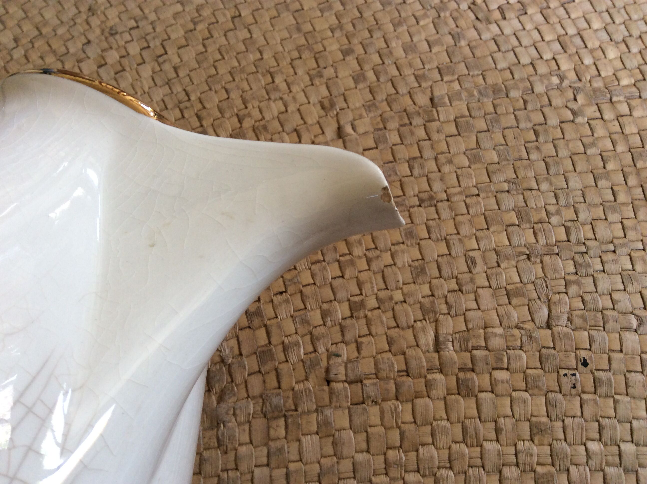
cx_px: 324
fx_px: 597
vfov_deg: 44.1
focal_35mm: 32
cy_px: 242
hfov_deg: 56.9
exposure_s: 1/25
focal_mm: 3.3
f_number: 2.4
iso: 64
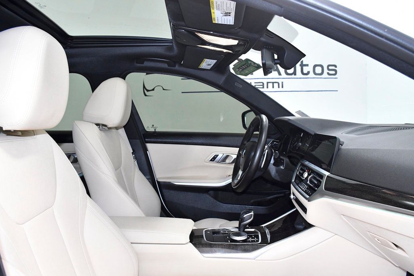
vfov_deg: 47.9
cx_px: 207
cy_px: 138
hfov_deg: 67.4
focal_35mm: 27
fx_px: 311
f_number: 6.3
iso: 2500
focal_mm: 18
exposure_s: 1/100
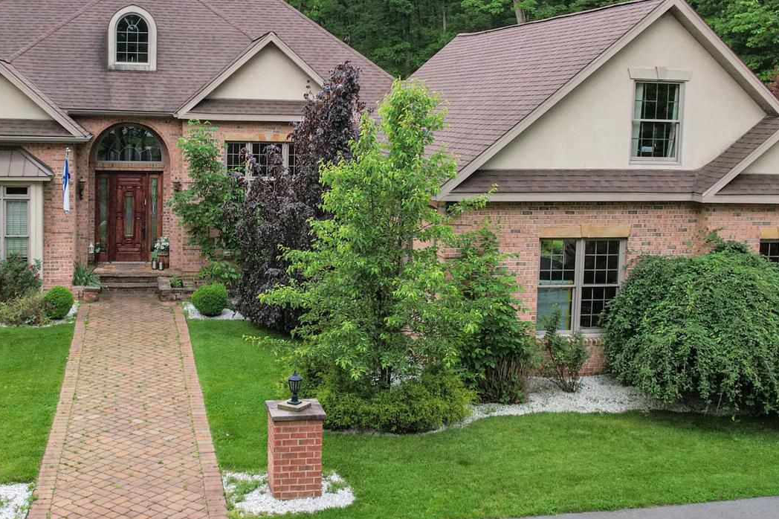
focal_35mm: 43
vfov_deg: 31.2
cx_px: 330
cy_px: 246
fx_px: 930
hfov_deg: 45.3
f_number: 2.8
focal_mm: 8.38
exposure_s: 1/12.5
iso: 480
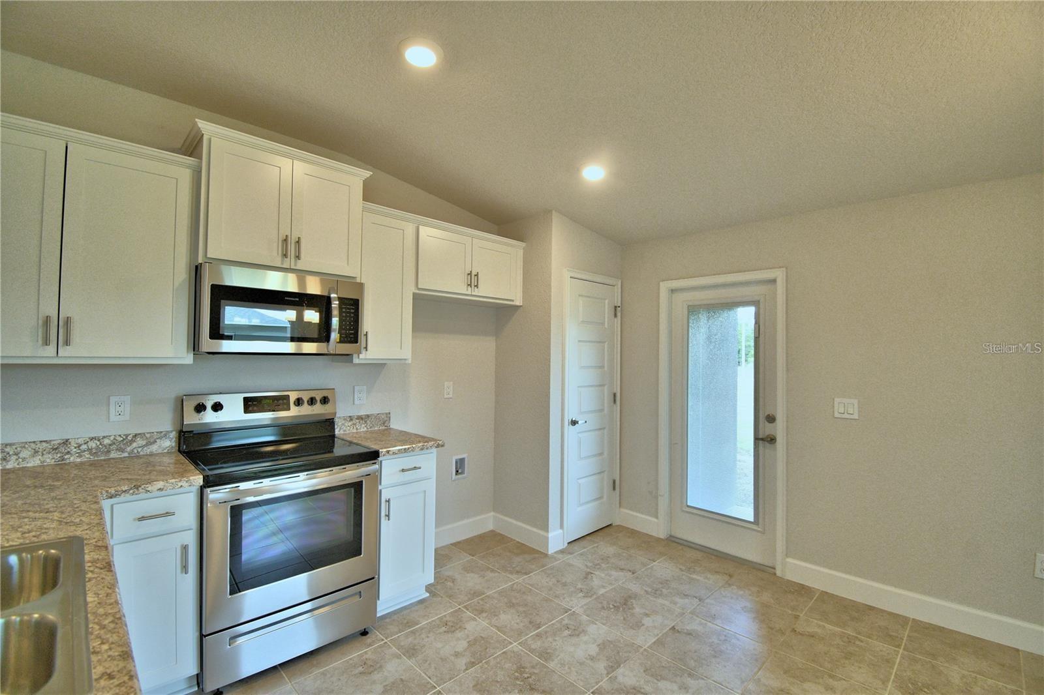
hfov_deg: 100.4
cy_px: 348
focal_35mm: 15
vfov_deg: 77.3
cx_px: 522
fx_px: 435
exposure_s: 1/125
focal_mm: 10
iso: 360
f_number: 4.5
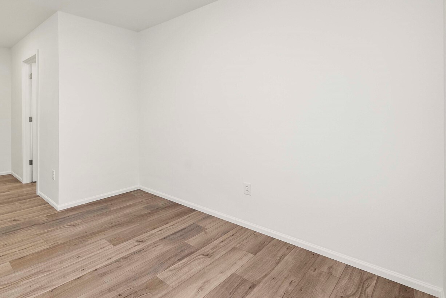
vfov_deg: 66.8
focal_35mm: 18
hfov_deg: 86.5
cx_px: 145
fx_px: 223
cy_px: 118
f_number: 7.1
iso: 250
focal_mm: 13
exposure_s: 1/60
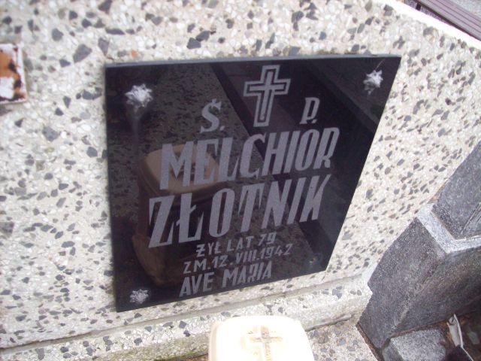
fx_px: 500
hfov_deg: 51.4
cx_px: 240
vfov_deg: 39.7
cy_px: 180
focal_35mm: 36
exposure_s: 1/121
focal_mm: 6
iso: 200
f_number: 2.7
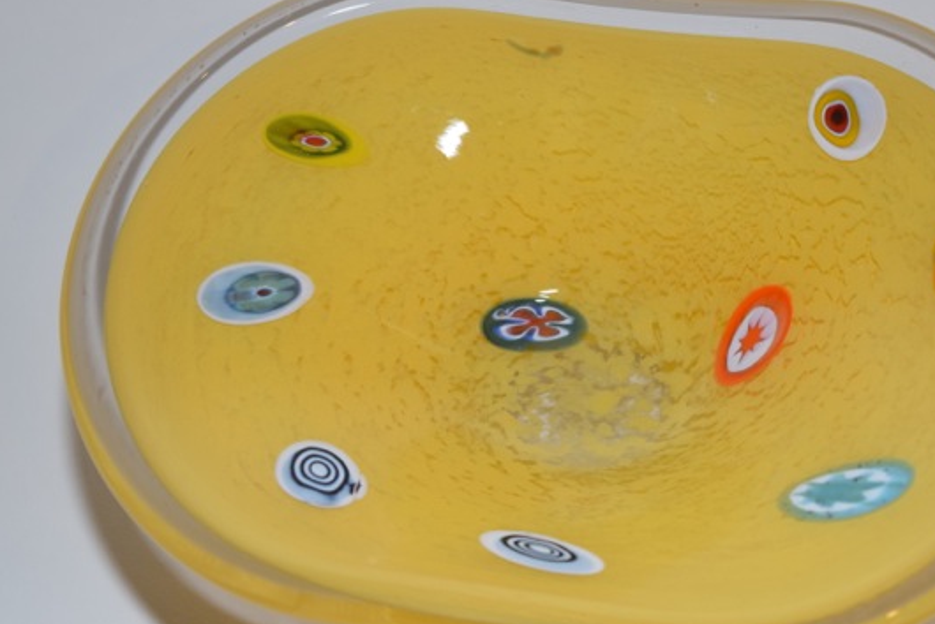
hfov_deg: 20.5
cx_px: 533
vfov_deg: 13.8
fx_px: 2588
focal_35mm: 100
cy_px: 336
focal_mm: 55
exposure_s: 1/125
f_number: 5.6
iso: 800
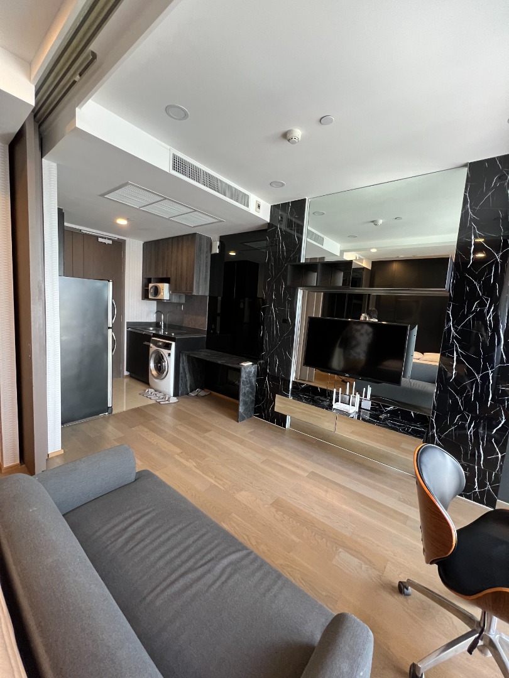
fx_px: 255
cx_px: 254
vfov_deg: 106.2
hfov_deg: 89.9
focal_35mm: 13
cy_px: 339
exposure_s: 1/60
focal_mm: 1.57
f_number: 1.8
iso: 400
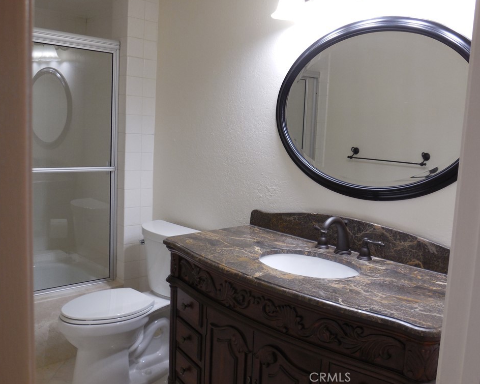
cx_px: 253
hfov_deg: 50.3
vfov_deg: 41.1
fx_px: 511
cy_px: 189
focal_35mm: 36
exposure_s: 1/30
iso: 200
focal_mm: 6.1
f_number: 3.4
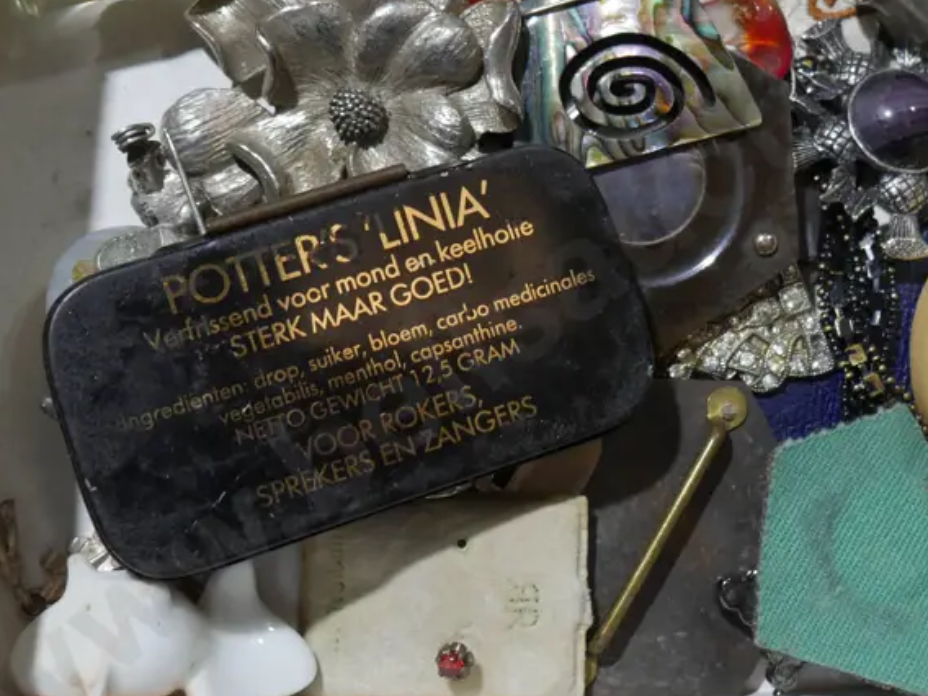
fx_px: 2225
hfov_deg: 23.4
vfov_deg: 17.7
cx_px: 660
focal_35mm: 83
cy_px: 218
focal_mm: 23
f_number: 5.1
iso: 400
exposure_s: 1/60
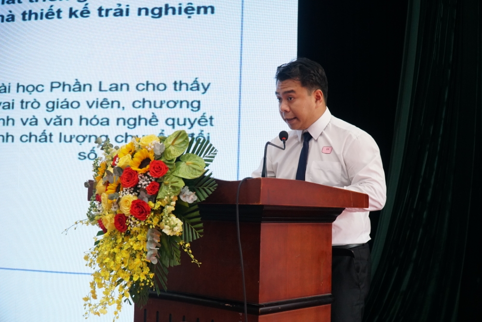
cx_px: 241
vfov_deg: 30.9
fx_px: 583
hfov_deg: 44.9
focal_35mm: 44
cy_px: 161
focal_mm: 29
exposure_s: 1/250
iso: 1600
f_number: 5
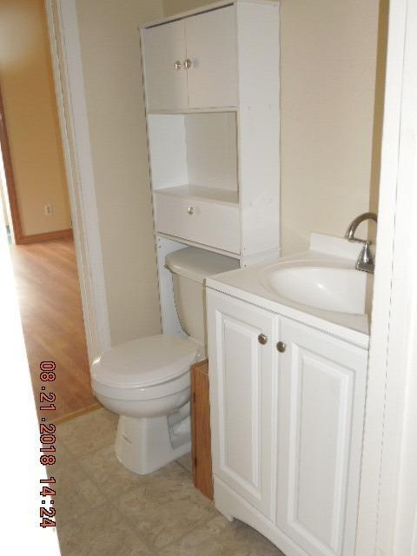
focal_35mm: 31
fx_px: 498
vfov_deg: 58.4
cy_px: 278
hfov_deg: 45.4
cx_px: 208
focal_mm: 5.6
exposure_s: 1/30
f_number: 3.6
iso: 200
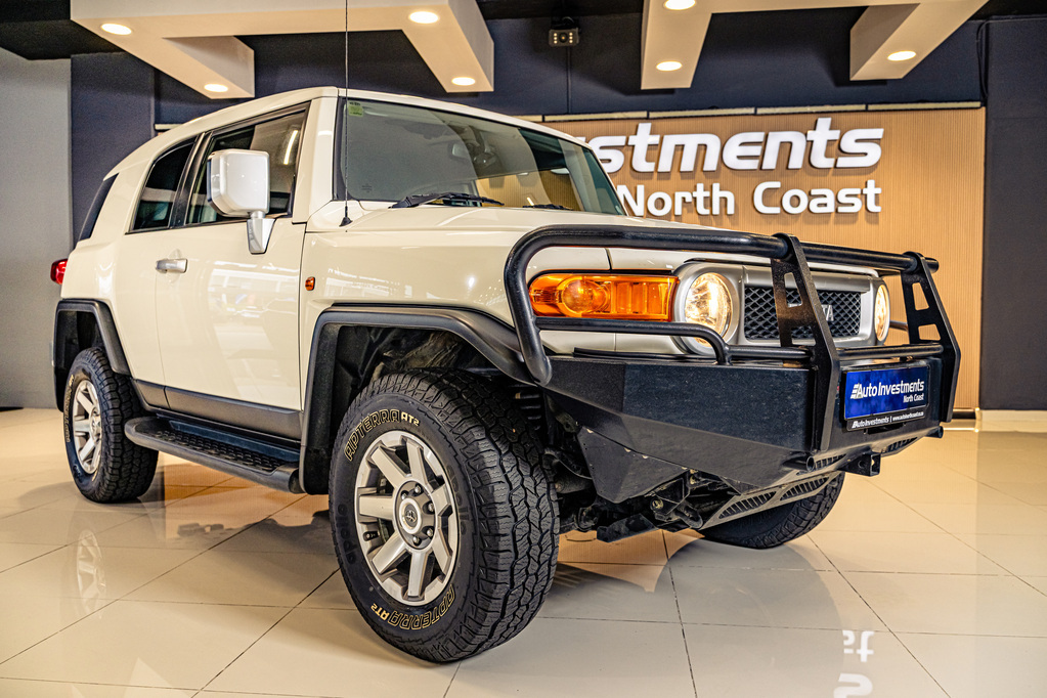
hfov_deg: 65.5
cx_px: 524
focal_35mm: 28
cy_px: 349
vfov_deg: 46.4
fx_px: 814
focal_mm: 28
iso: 500
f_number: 4.5
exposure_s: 1/200
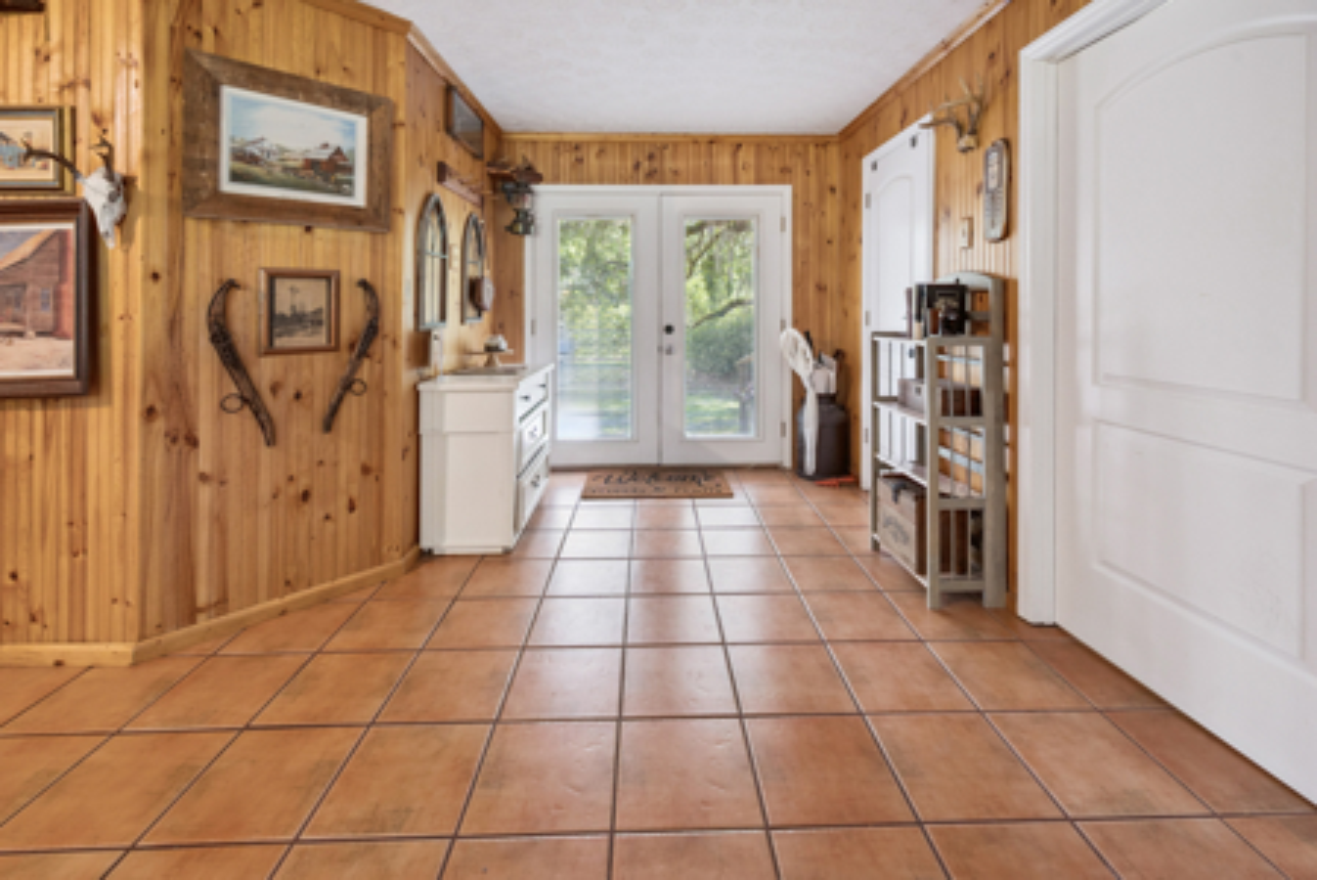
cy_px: 440
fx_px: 512
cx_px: 658
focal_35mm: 14
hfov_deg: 104.2
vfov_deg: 81.3
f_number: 8
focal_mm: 14
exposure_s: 1/25
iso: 400
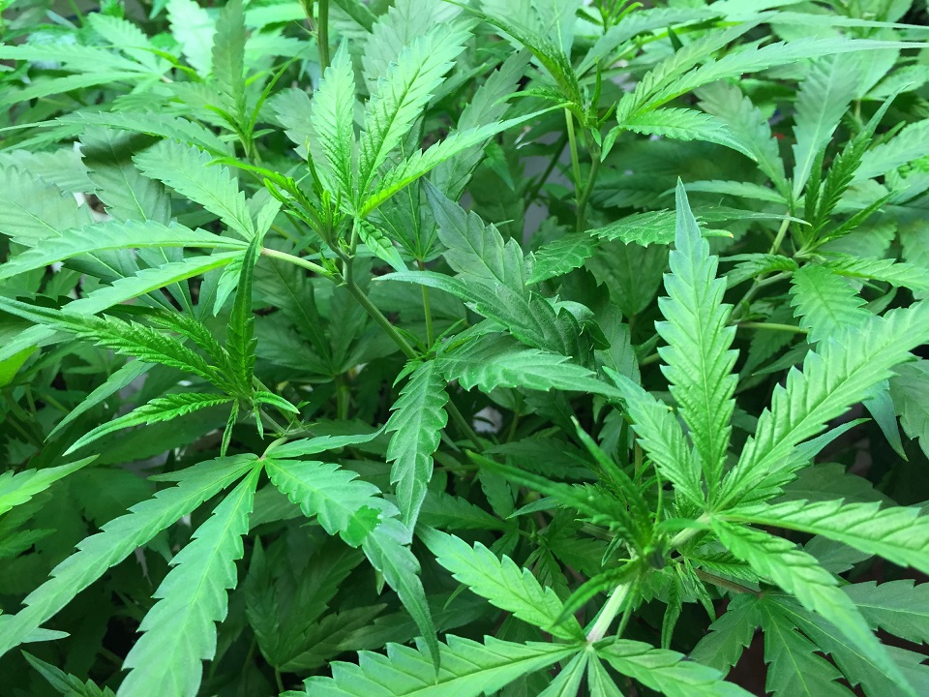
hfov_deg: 61.7
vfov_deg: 48.2
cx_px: 464
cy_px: 348
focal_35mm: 29
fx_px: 778
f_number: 2.2
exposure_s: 1/40
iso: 32
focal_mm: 4.15
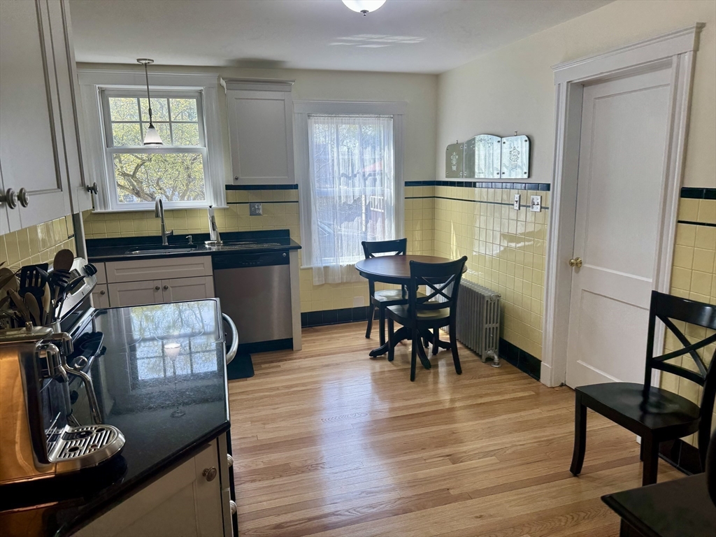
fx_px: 496
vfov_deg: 56.8
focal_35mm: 24
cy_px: 268
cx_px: 358
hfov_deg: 71.6
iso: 80
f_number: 1.78
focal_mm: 6.76
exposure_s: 1/257
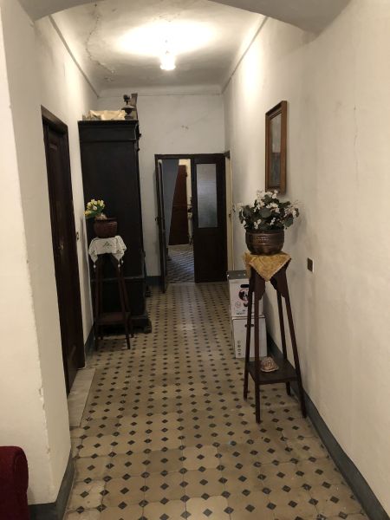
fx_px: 421
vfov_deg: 63.4
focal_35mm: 28
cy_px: 260
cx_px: 195
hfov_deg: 49.7
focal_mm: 3.99
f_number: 1.8
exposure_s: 1/11
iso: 100
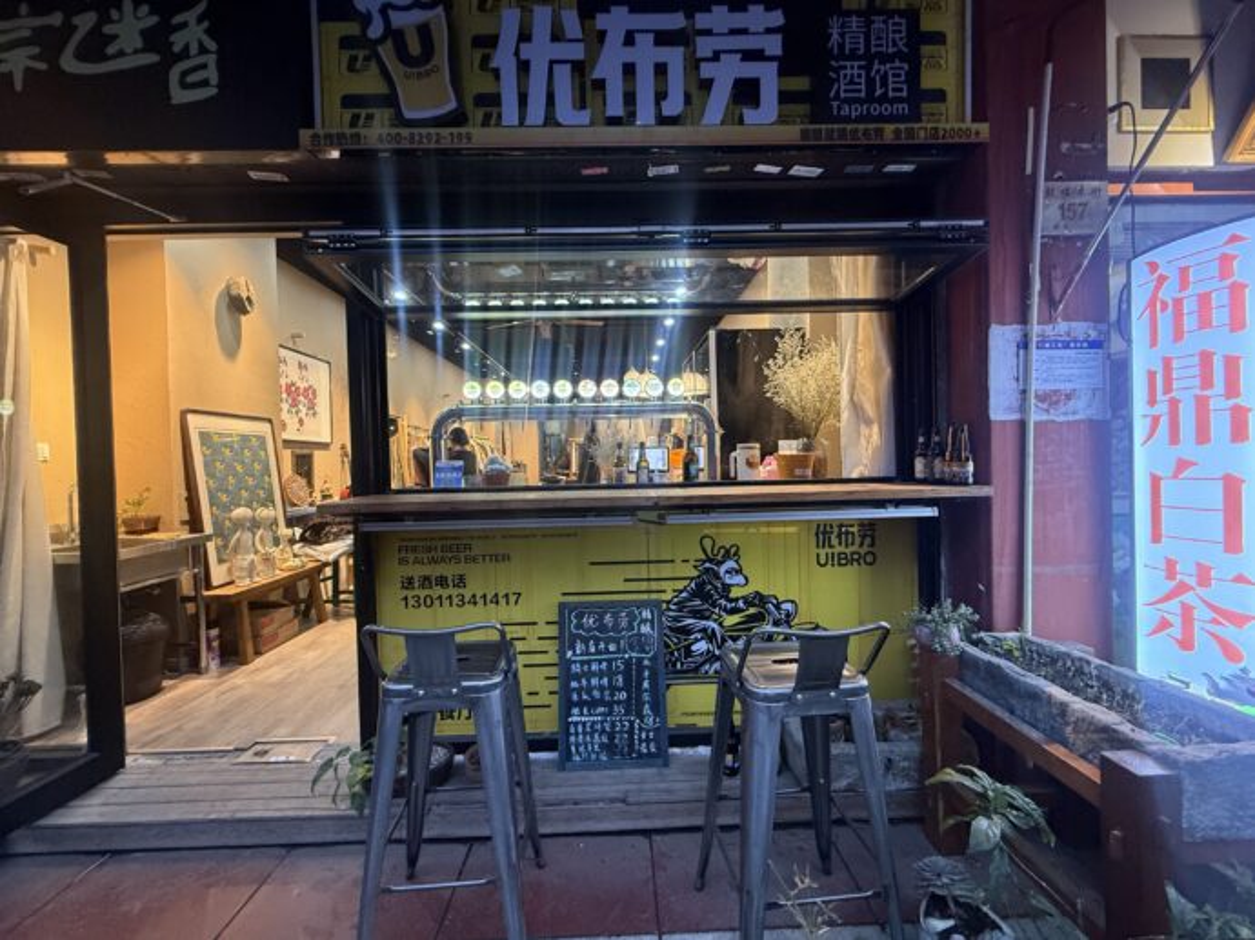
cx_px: 628
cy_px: 470
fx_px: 507
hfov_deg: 102.1
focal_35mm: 14
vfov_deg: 85.6
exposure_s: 1/50
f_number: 2.2
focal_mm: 2.22
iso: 400
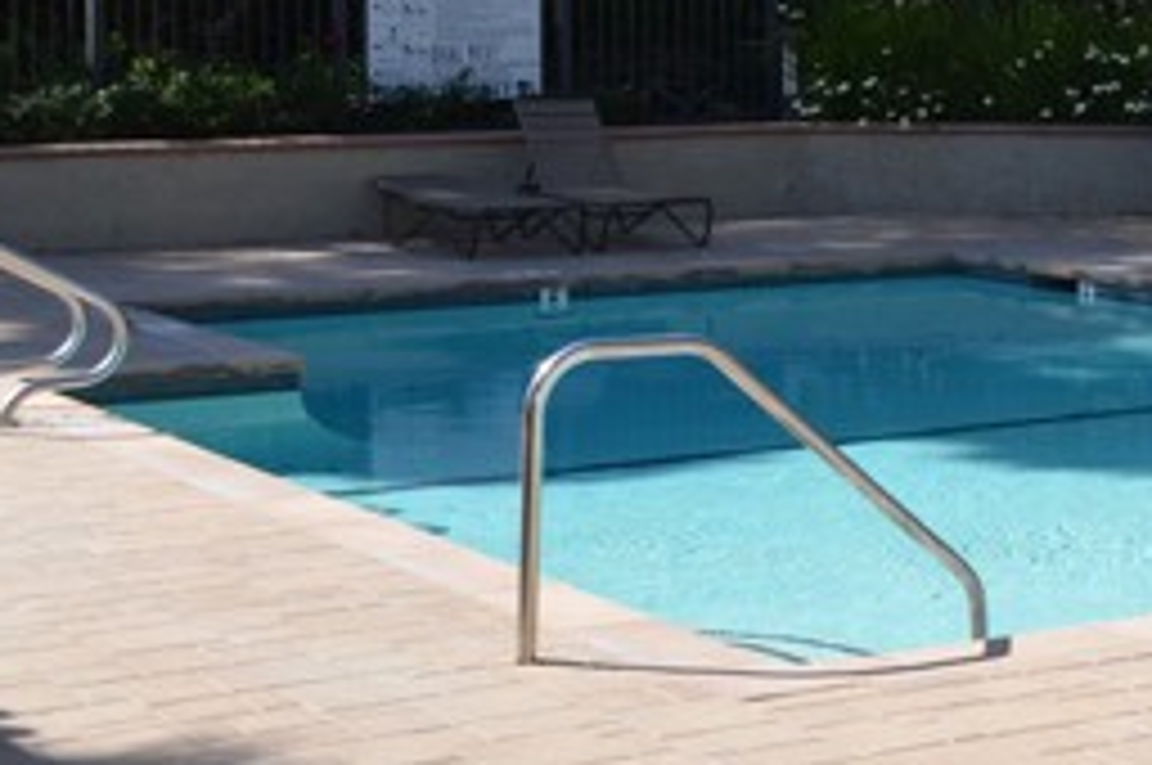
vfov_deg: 12.9
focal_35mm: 105
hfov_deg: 18.6
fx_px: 3356
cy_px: 36
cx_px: 1314
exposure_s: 1/200
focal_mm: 28
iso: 100
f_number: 7.1
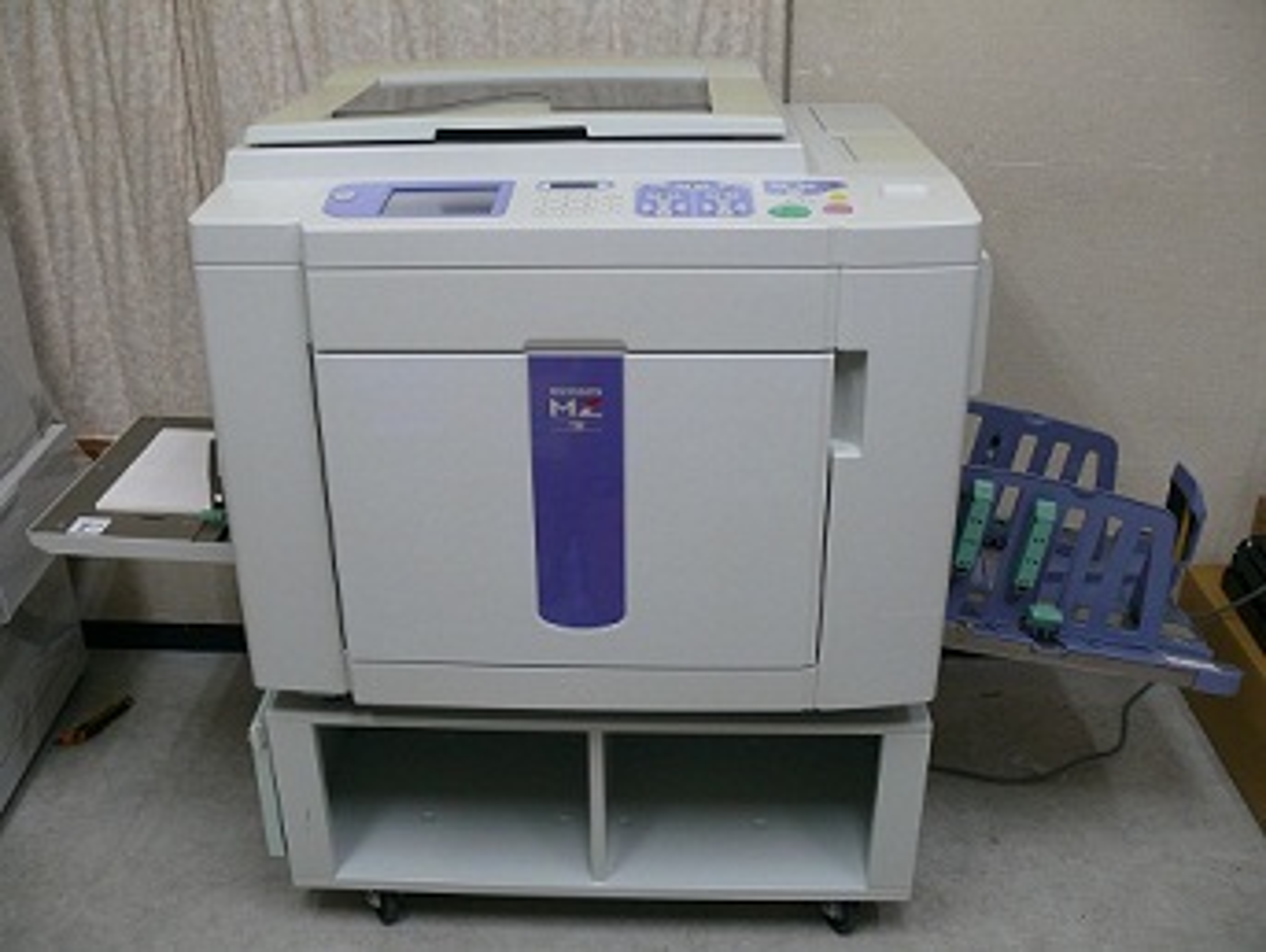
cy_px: 476
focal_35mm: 35
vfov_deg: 40.8
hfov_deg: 52.6
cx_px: 633
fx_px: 1281
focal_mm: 7.4
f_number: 2.8
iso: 125
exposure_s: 1/30
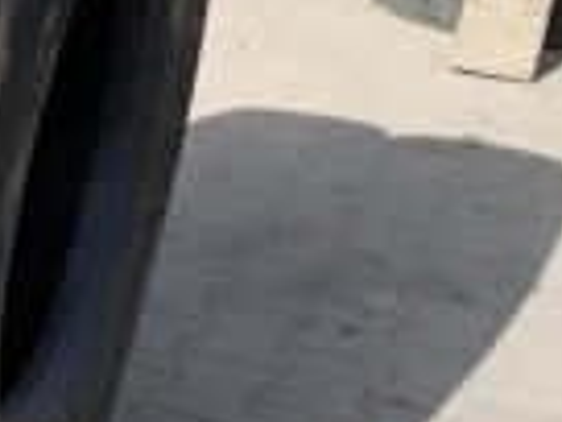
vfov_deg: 18.0
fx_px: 1331
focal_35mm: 82
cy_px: 155
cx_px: -202
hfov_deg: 21.2
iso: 25
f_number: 1.8
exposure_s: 1/954
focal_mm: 4.25
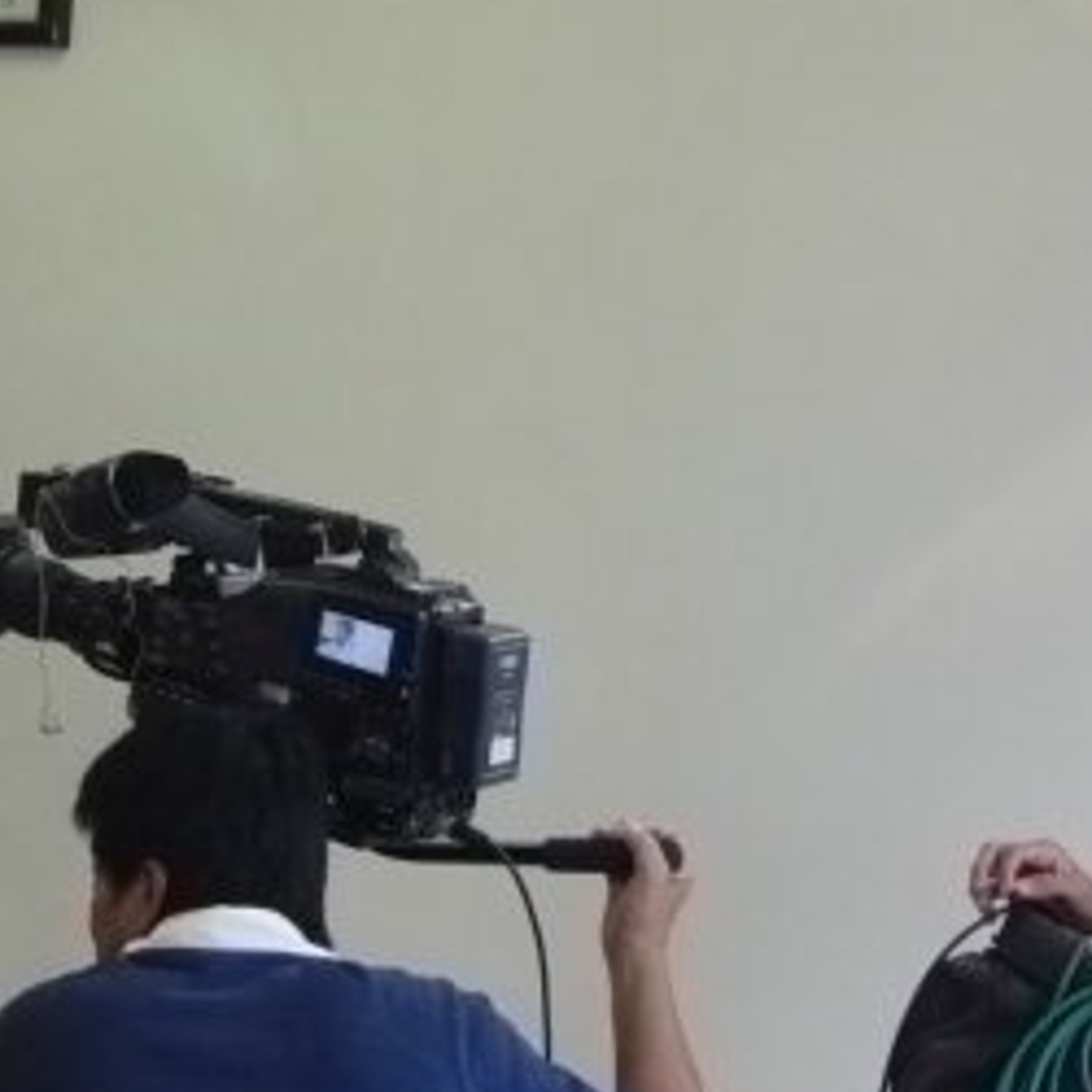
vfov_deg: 25.2
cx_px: 245
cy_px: 354
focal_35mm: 68
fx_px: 2427
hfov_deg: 25.0
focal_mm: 5.2
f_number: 3.5
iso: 160
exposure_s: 1/60
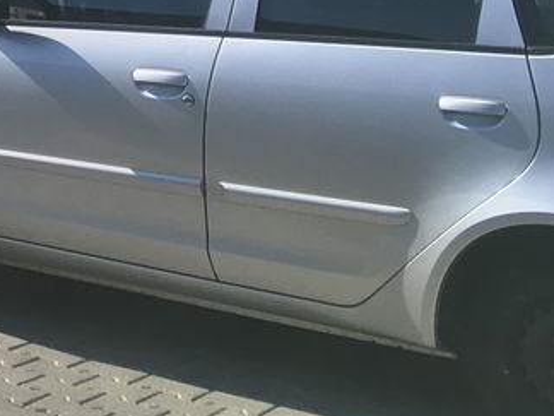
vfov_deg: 9.6
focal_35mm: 143
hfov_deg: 11.8
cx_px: -667
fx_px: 2289
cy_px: -433
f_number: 2.2
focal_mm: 4.15
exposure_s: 1/1083
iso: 25
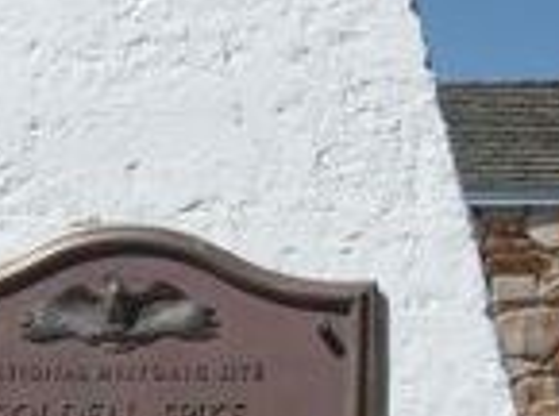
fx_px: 2078
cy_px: 262
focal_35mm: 129
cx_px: 164
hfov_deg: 15.3
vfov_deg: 11.4
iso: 80
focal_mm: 5.8
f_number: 7.1
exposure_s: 1/750
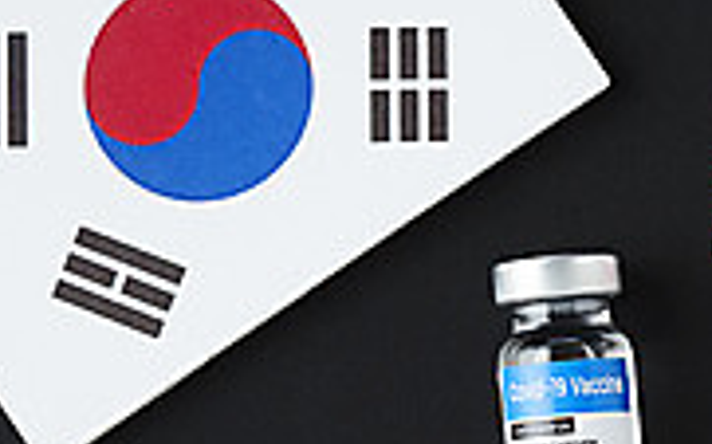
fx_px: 6867
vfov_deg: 3.7
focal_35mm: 354
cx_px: 722
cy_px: 424
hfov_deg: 5.9
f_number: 14
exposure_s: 1/125
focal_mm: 105
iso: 100
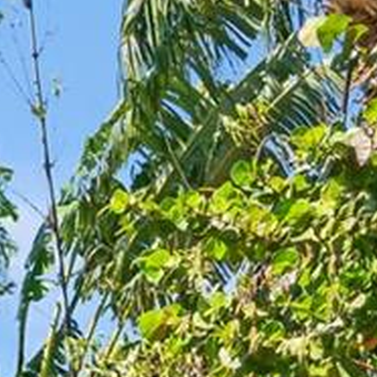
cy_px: 1138
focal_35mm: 225
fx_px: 2772
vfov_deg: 7.0
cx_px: -456
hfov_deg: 7.4
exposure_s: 1/30
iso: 100
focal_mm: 24
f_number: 8
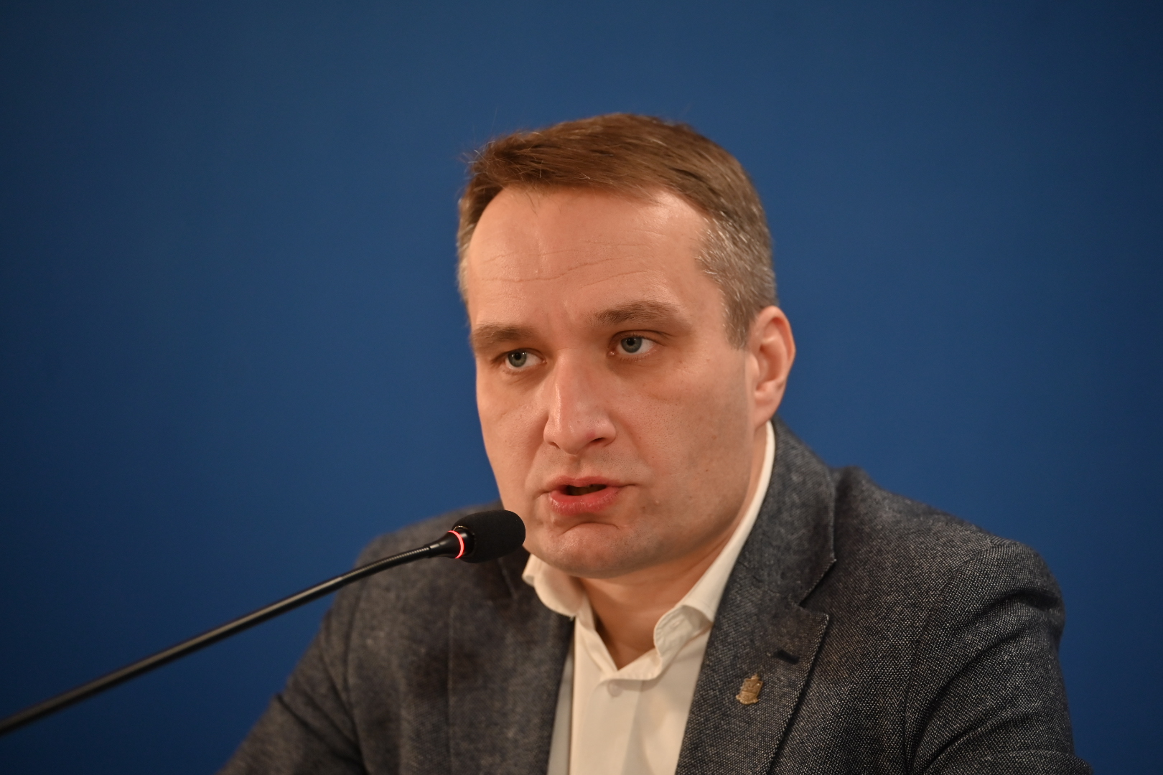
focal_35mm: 145
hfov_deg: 14.2
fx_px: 4684
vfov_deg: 9.5
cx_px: 582
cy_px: 388
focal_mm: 145
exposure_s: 1/200
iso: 720
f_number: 2.8
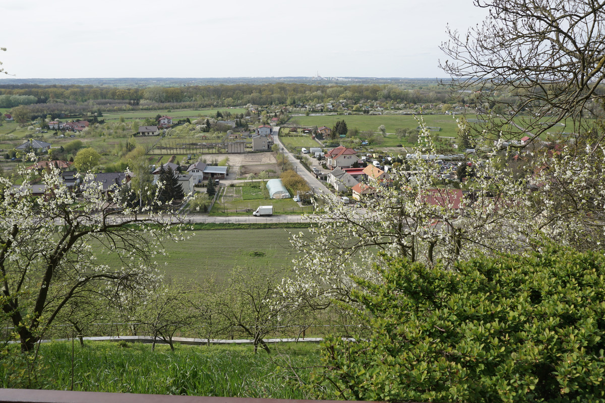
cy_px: 202
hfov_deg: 73.7
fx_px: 403
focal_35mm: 24
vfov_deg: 53.1
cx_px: 302
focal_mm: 16
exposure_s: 1/125
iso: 100
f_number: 8
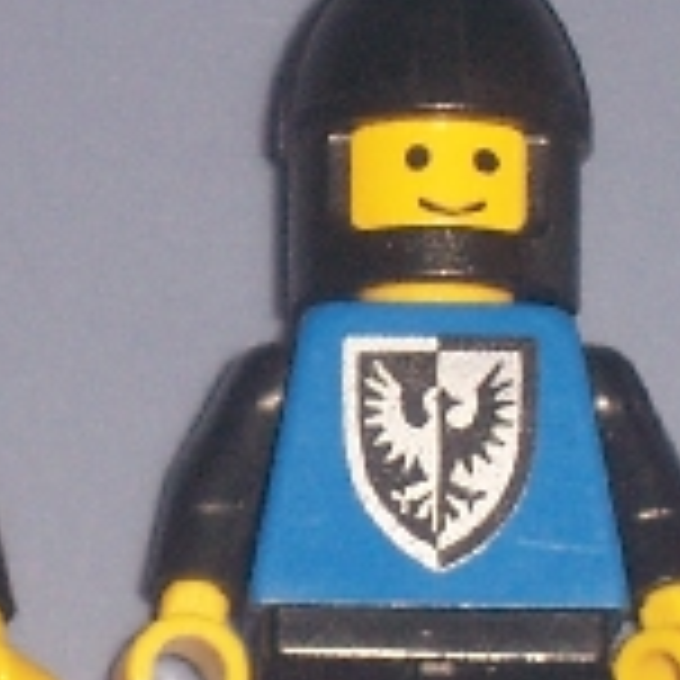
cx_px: 56
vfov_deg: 4.4
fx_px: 8757
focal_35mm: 394
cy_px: 500
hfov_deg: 4.4
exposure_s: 1/100
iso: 125
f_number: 4.5
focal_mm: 14.9
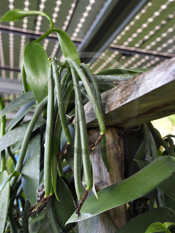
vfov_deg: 38.1
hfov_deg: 29.1
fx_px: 337
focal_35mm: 50
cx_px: 88
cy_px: 103
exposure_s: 1/80
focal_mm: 46
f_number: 8
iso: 800
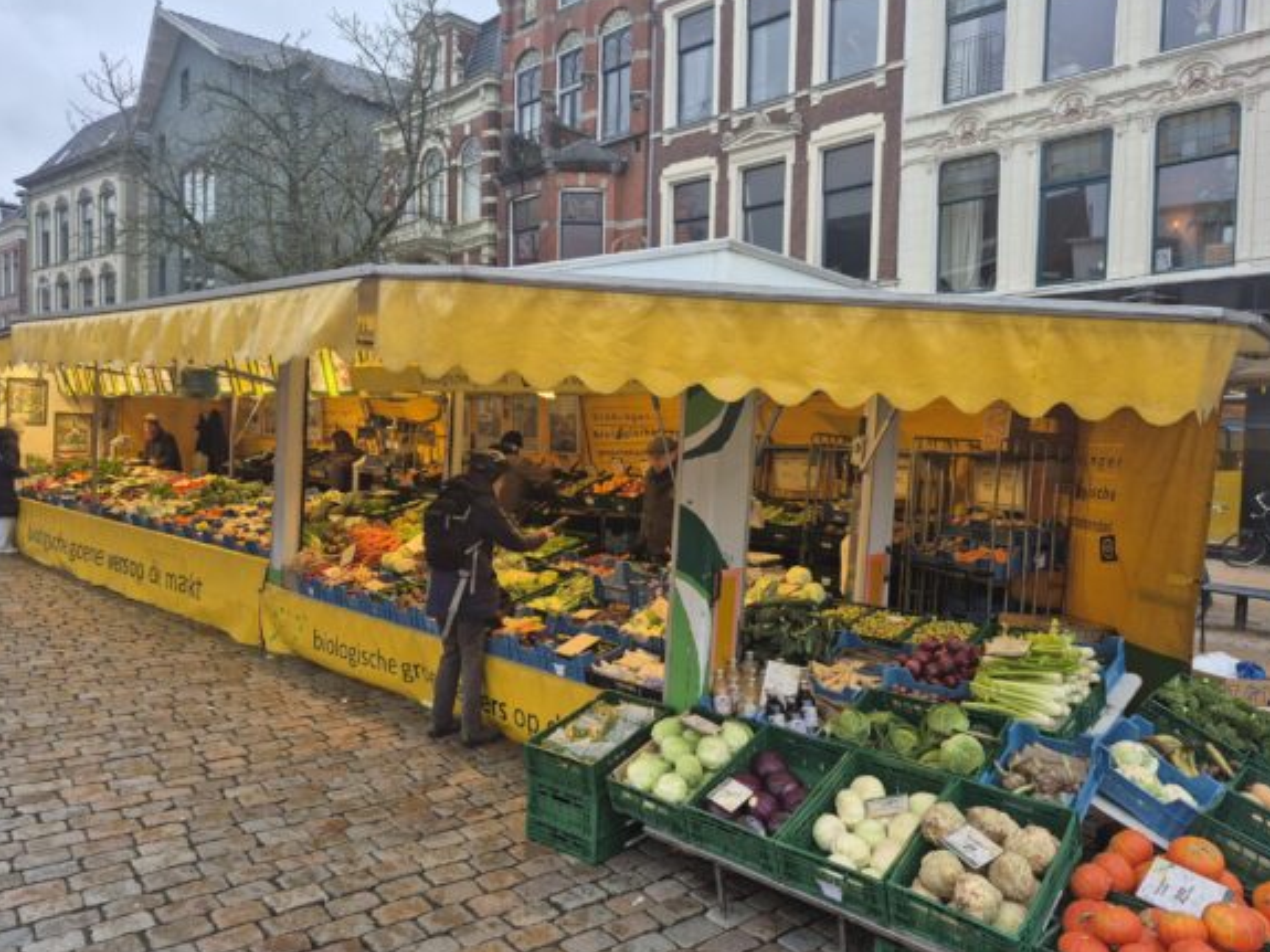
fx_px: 880
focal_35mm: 24
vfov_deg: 56.8
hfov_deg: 71.6
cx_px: 621
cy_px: 468
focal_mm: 5.4
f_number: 1.8
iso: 64
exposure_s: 1/180
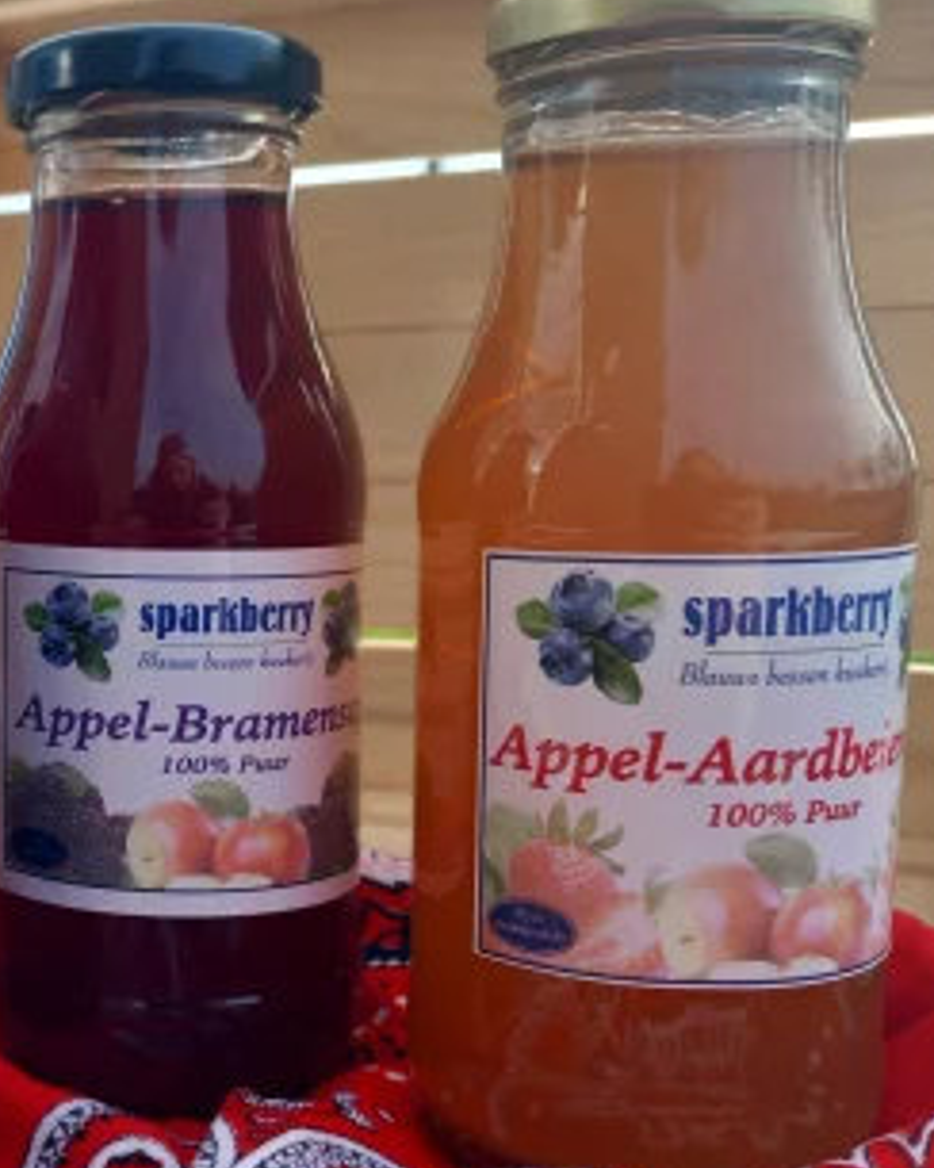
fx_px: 1589
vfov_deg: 40.3
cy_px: 643
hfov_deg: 30.6
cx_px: 21
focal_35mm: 46
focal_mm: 4
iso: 20
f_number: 1.8
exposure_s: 1/100
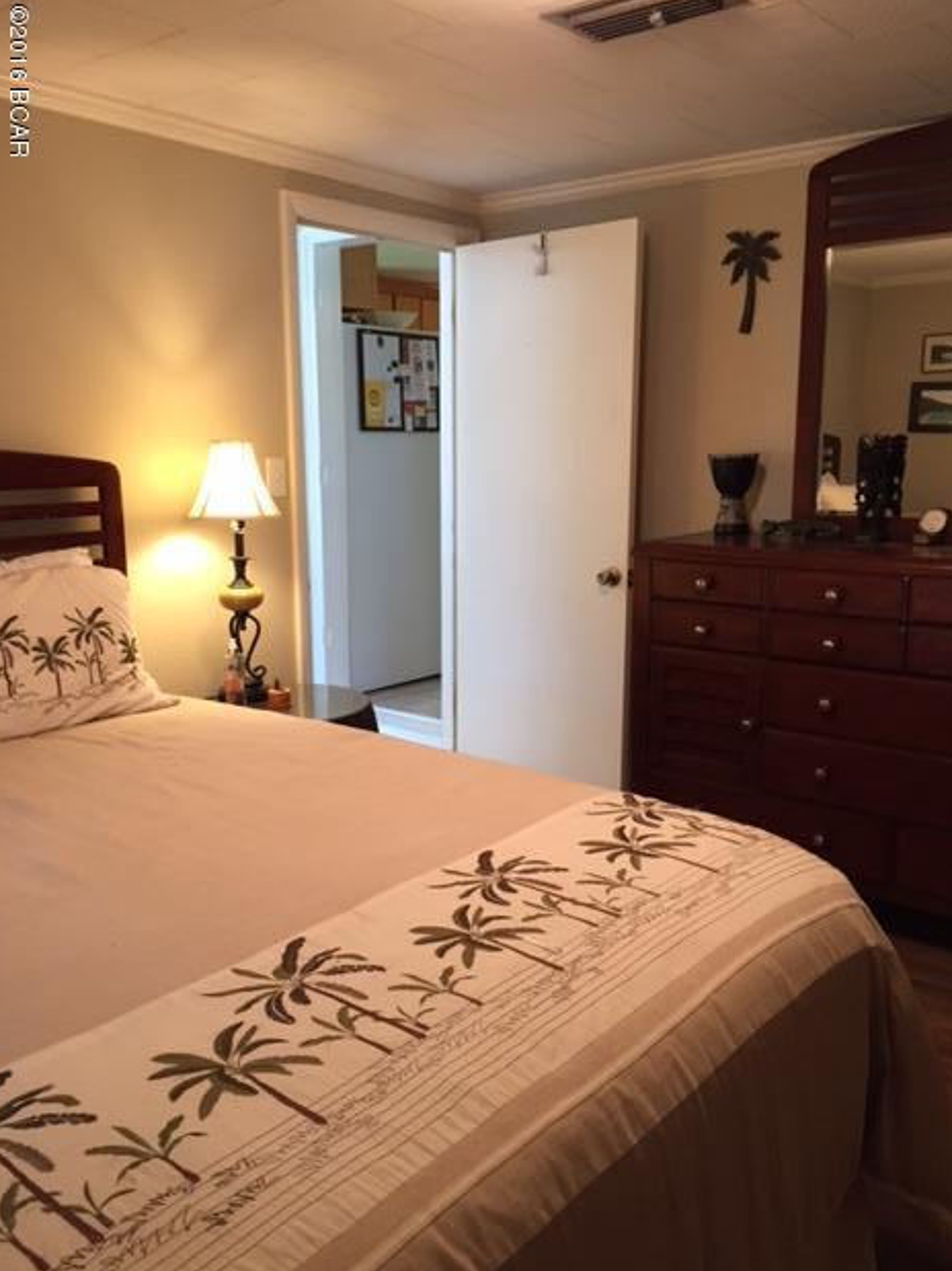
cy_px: 651
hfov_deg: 46.8
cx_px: 470
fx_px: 1100
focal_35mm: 30
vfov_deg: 60.0
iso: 125
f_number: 2.2
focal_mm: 4.15
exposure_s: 1/30
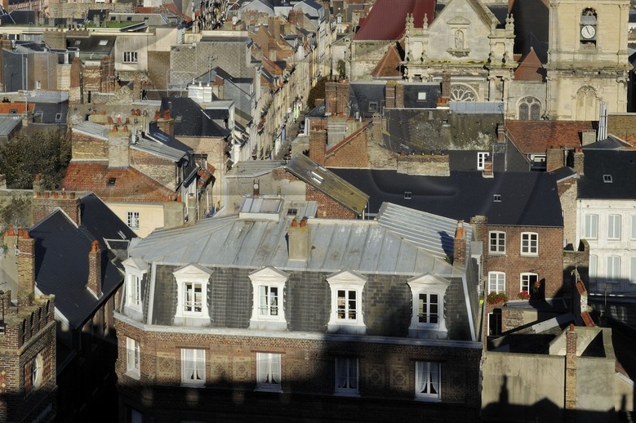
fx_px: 1377
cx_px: 220
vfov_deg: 17.3
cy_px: 63
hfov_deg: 25.9
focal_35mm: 78
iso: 200
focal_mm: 38
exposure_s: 1/125
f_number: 22
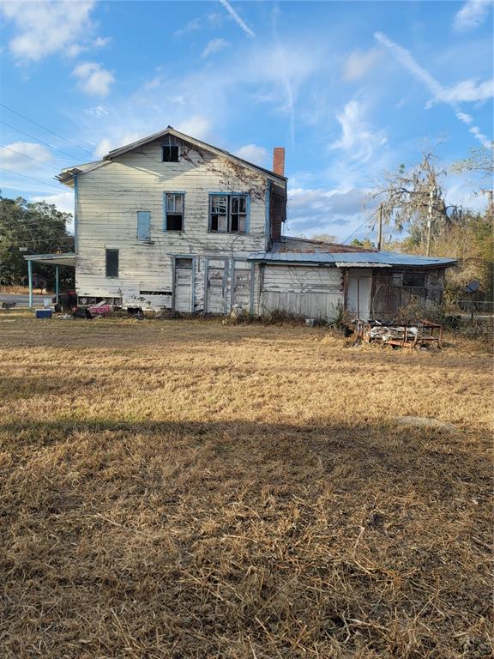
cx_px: 247
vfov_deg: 69.4
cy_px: 330
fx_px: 476
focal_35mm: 25
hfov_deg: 54.9
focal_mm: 7
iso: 20
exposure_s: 1/435
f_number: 1.8
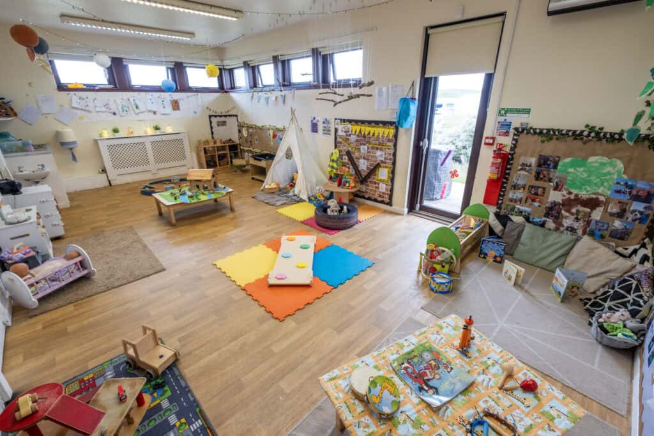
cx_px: 327
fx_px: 273
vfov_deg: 77.3
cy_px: 218
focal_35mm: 15
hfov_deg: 100.4
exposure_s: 1/50
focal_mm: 10
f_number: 5
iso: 320
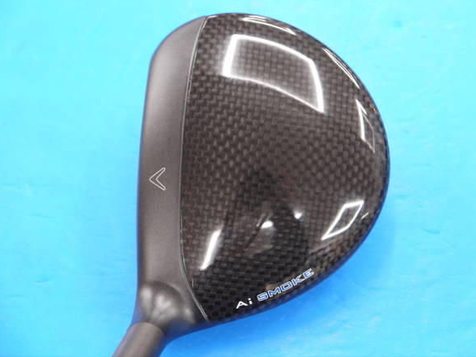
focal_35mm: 92
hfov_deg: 21.3
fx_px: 1265
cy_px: 164
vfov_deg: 16.1
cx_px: 258
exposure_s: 1/50
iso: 800
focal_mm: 42
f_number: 5.6
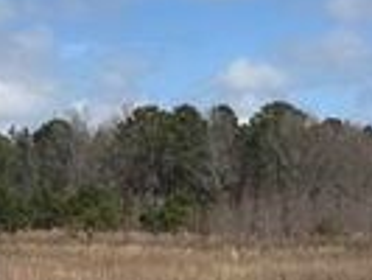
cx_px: 148
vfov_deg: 16.4
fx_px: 968
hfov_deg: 21.7
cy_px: 197
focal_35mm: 90
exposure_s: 1/7092
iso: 80
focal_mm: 6.76
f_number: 1.78
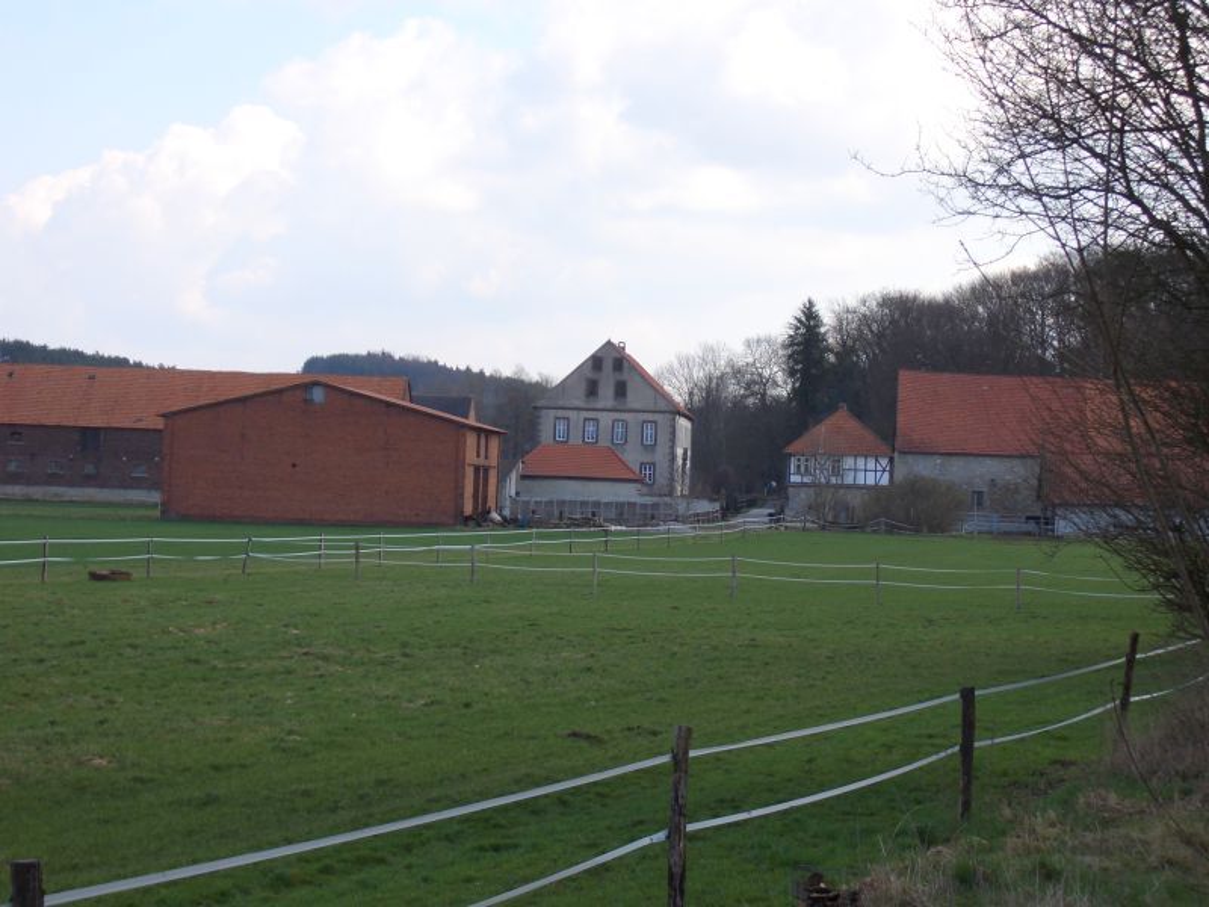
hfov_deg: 22.3
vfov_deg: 16.8
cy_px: 454
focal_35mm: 88
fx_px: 3073
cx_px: 604
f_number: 4.4
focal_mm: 14.6
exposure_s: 1/200
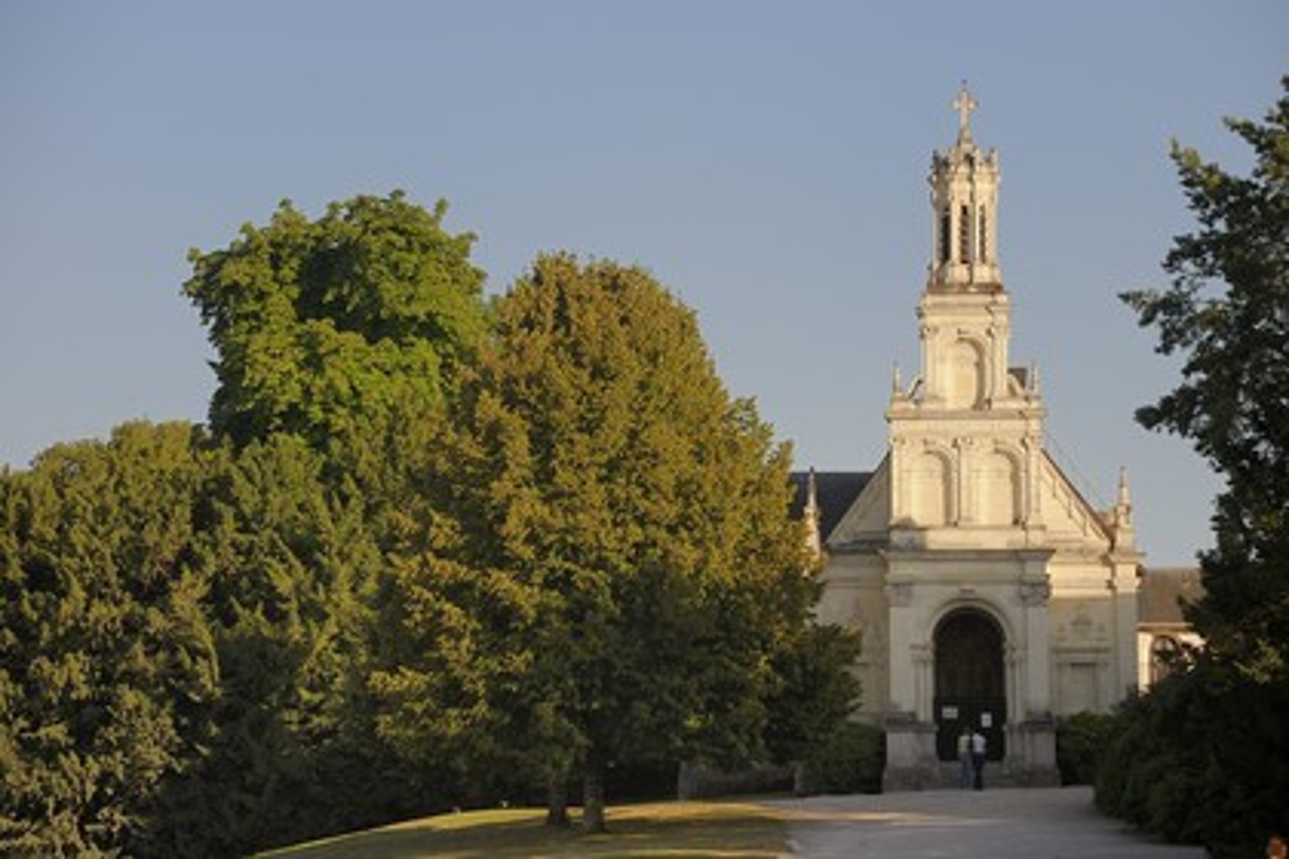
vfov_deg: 6.9
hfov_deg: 10.3
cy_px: 430
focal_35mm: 200
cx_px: 644
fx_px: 7161
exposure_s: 1/400
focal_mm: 200
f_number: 7.1
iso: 200
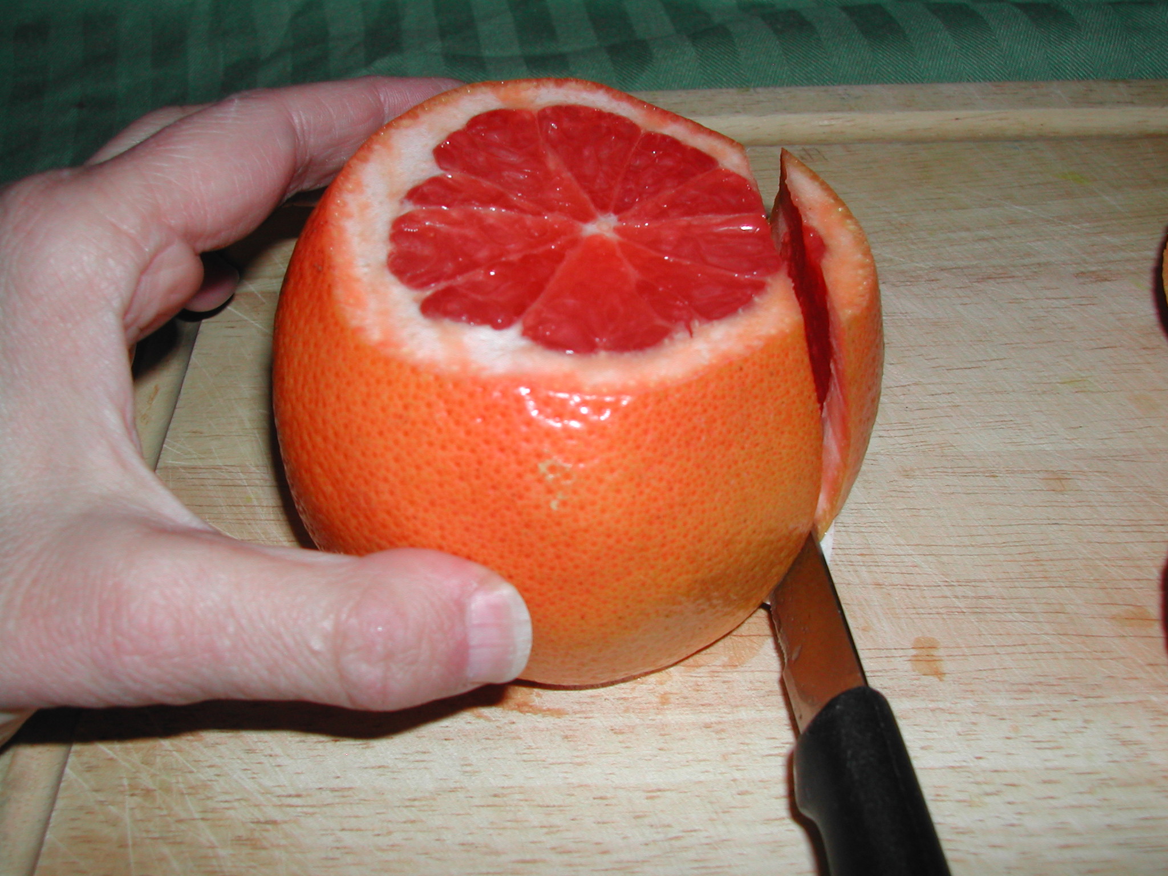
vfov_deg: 37.7
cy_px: 438
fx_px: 1282
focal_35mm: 38
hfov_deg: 49.0
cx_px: 584
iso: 100
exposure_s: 1/60
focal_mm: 8
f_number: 7.6
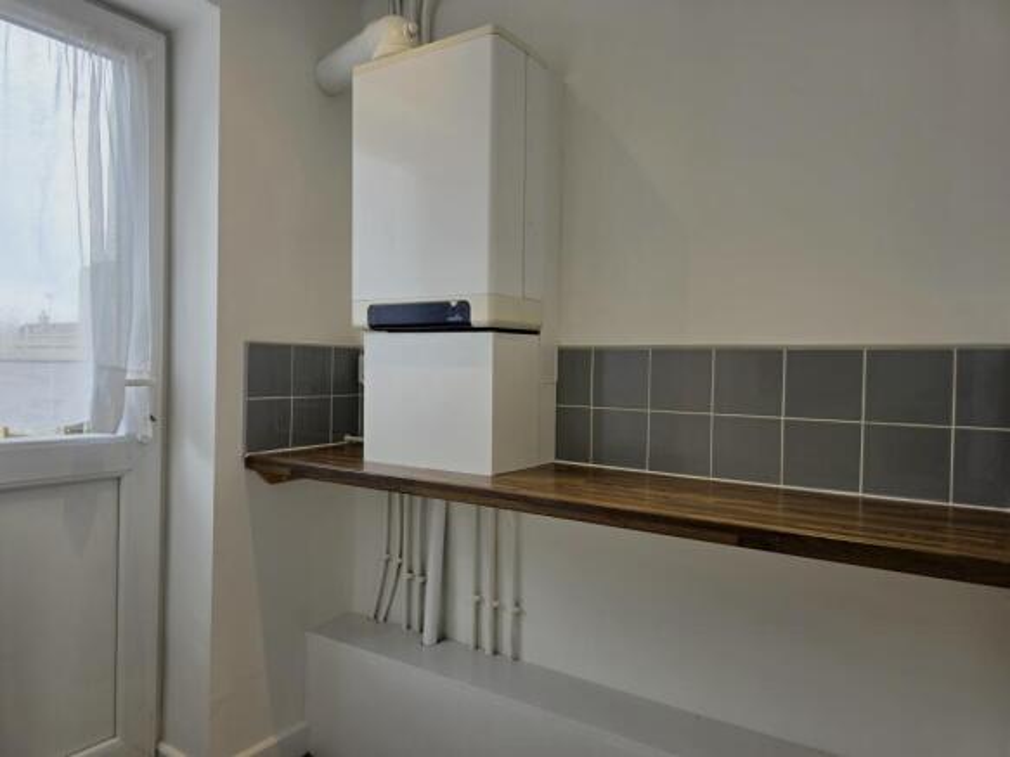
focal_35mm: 23
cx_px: 505
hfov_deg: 73.9
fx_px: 671
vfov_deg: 58.9
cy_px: 378
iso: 50
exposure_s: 1/101
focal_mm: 6.3
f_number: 1.7
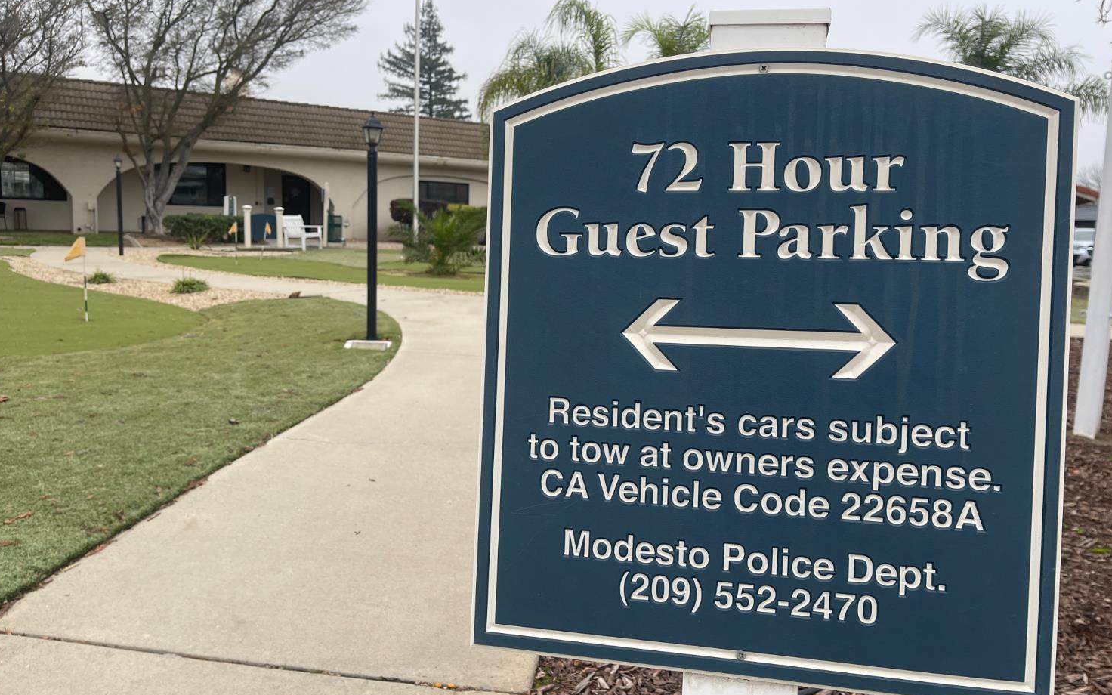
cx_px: 558
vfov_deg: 46.0
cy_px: 334
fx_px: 818
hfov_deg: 68.4
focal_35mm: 27
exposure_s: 1/432
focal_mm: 5.1
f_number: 1.6
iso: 32
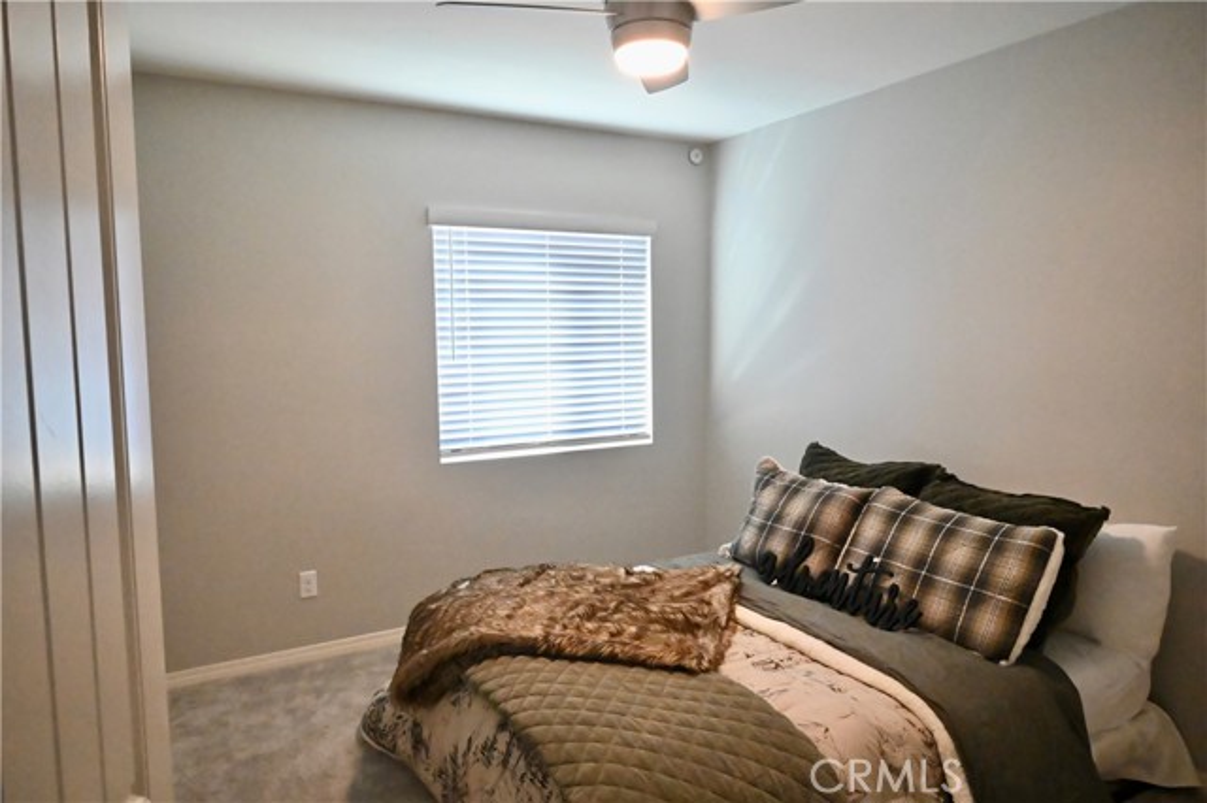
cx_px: 604
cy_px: 402
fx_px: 804
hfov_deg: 73.8
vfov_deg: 53.1
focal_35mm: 24
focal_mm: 24
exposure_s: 1/125
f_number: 11
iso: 25600
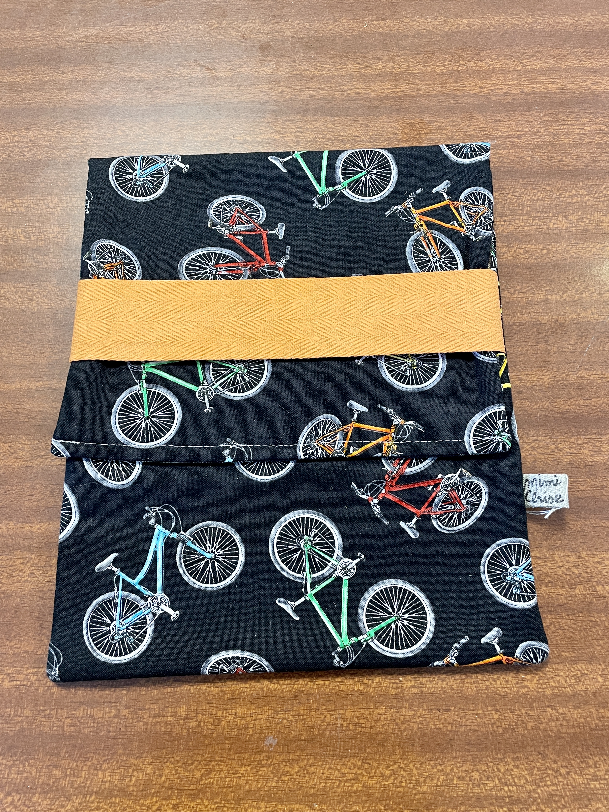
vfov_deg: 67.3
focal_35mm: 26
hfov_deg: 53.1
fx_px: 610
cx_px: 304
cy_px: 406
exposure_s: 1/50
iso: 160
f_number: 1.6
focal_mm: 4.2
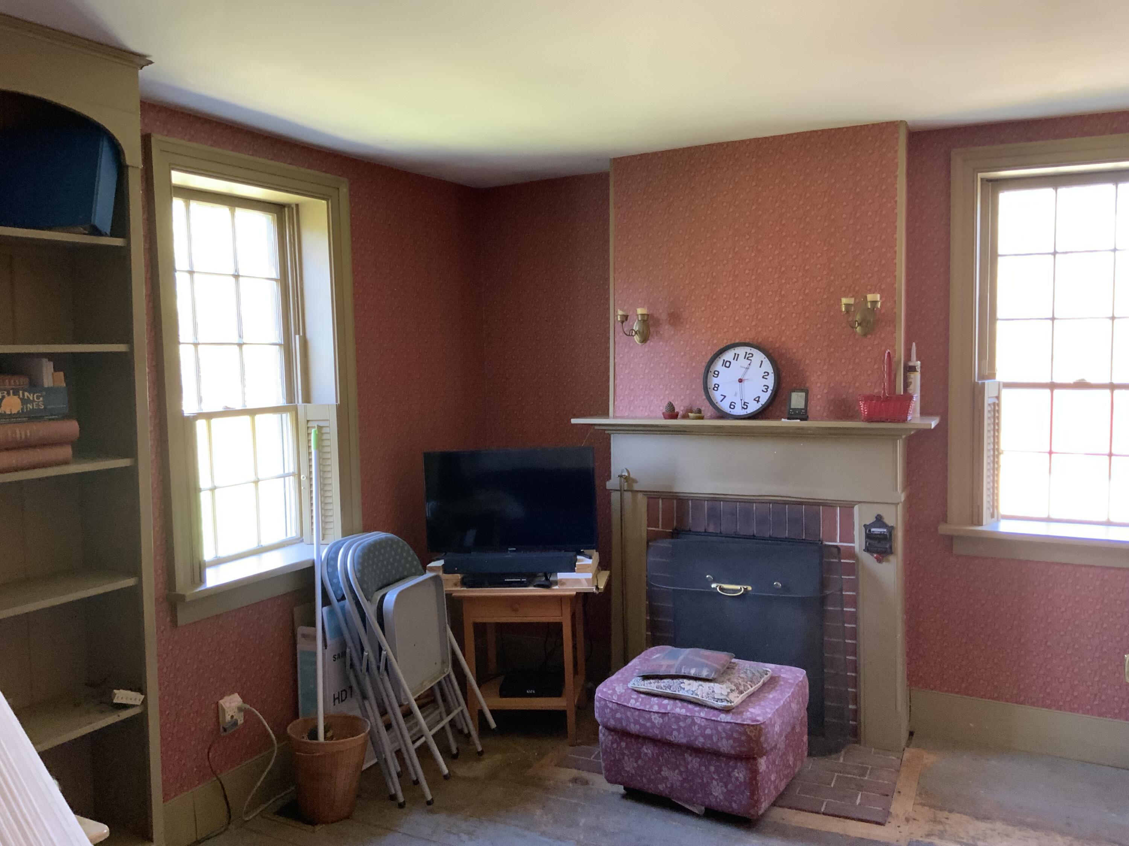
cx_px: 564
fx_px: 946
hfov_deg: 61.7
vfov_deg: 48.2
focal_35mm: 29
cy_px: 423
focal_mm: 3
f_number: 1.8
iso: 320
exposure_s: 1/55
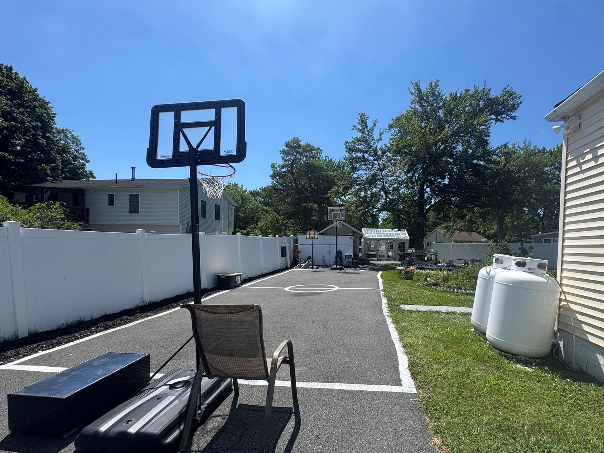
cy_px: 256
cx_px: 337
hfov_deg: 90.7
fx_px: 297
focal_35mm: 17
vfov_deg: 74.4
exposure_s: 1/1832
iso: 50
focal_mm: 2.22
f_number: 2.2
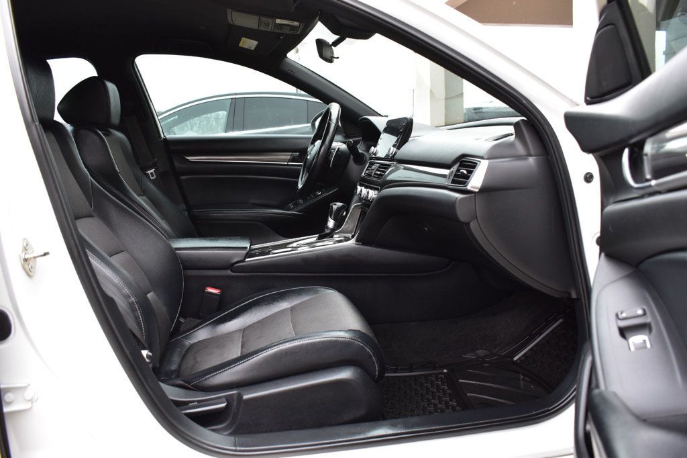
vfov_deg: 43.6
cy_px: 229
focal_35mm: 30
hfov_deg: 61.9
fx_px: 572
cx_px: 344
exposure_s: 1/25
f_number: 6.3
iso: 400
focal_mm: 20
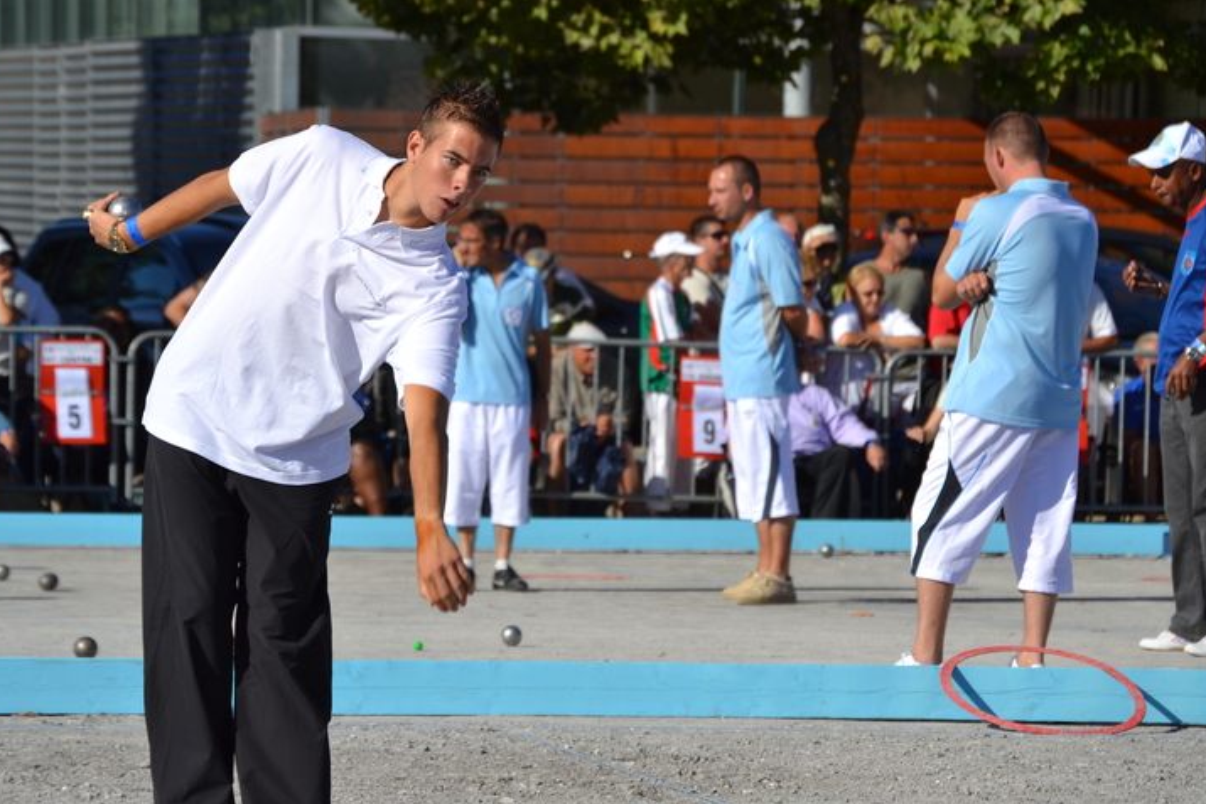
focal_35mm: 202
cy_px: 426
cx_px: 518
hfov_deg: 10.2
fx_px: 6768
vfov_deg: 6.8
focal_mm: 112
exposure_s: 1/640
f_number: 6.3
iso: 100
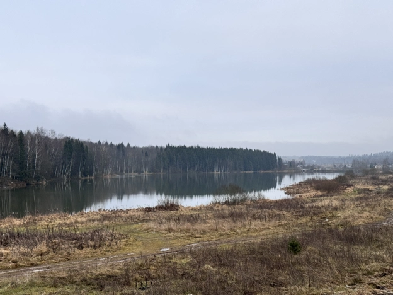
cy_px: 148
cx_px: 196
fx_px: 545
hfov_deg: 39.7
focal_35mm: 48
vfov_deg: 30.3
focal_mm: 6.76
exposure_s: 1/121
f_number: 1.78
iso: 50
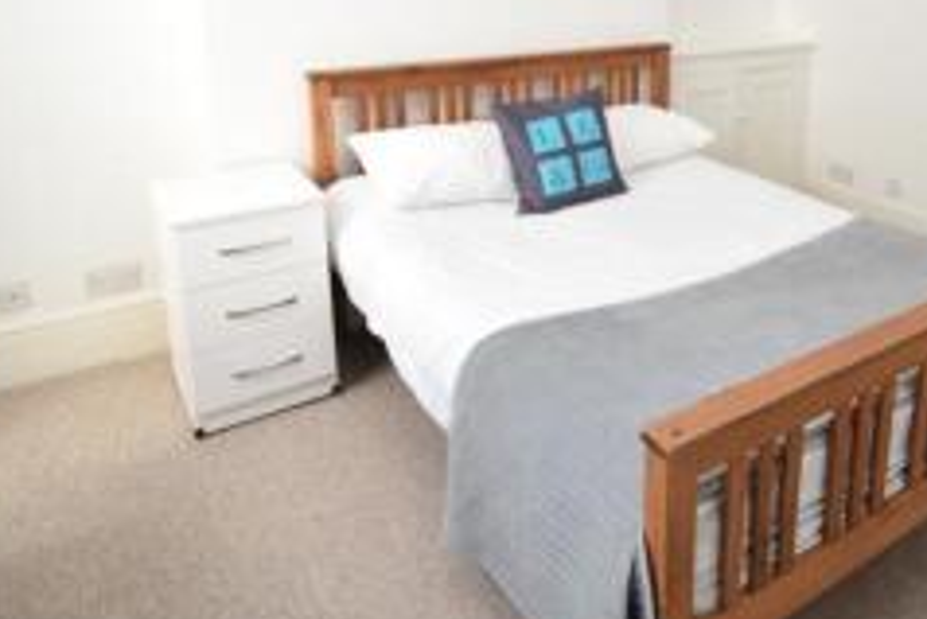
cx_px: 689
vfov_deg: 41.5
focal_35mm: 30
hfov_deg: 58.8
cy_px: 111
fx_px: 773
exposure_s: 1/125
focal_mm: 10
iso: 640
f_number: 5.6
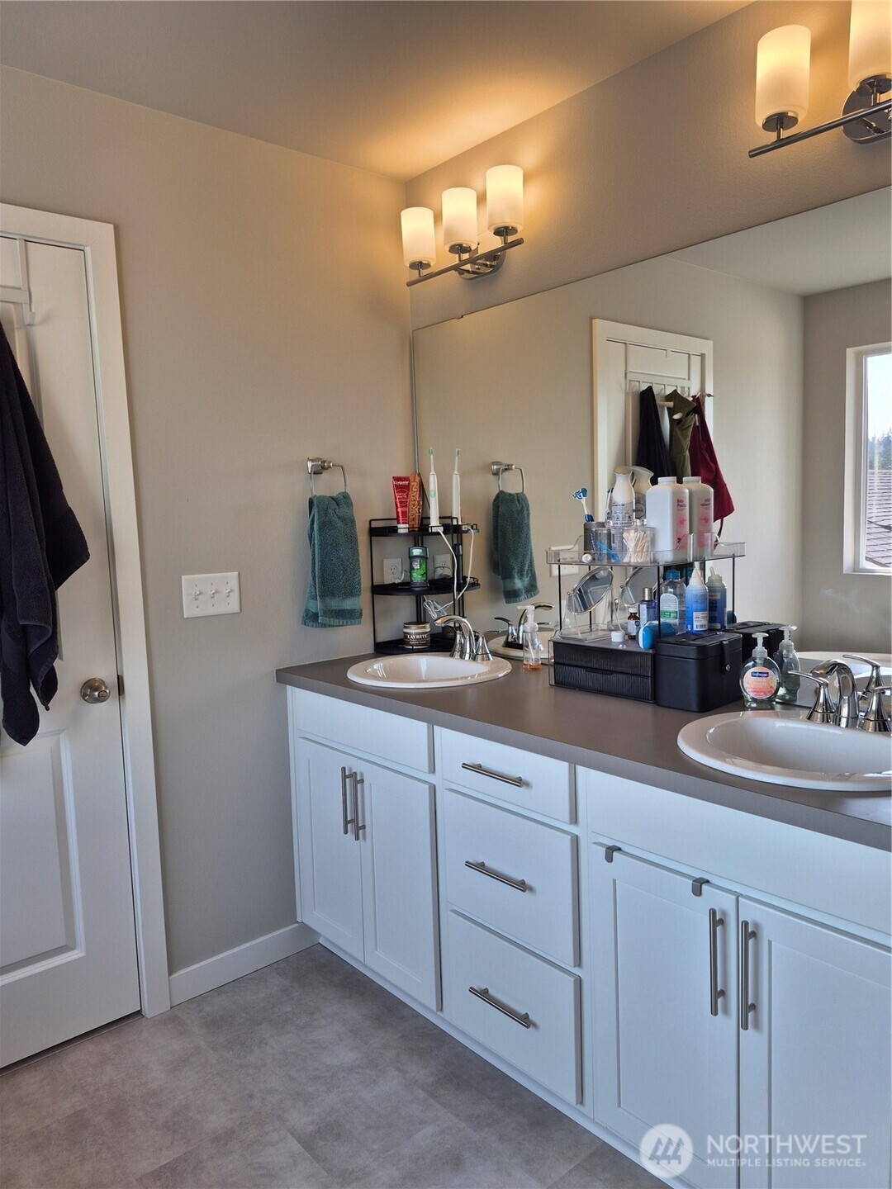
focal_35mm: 23
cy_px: 594
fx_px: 790
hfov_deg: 58.9
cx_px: 446
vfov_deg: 73.9
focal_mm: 5.4
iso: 25
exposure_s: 1/236
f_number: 1.8
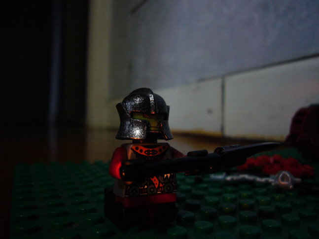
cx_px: 160
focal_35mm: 28
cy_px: 120
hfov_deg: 63.5
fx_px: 258
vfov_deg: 49.7
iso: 200
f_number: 2.8
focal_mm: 4.6
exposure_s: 1/8
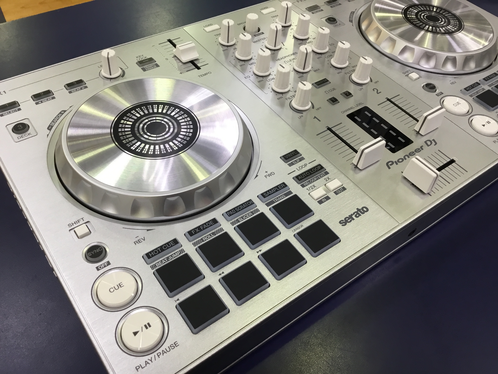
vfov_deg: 45.4
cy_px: 187
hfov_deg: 58.4
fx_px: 446
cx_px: 249
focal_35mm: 31
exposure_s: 1/30
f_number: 2.4
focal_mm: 3.3
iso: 50
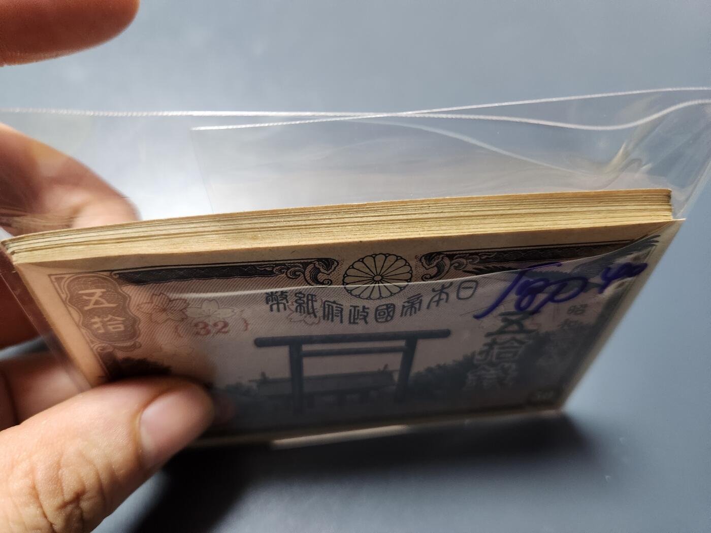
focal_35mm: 23
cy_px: 266
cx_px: 356
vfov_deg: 58.9
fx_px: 472
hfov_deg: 73.9
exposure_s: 1/33.3
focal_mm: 5.4
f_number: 1.8
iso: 640
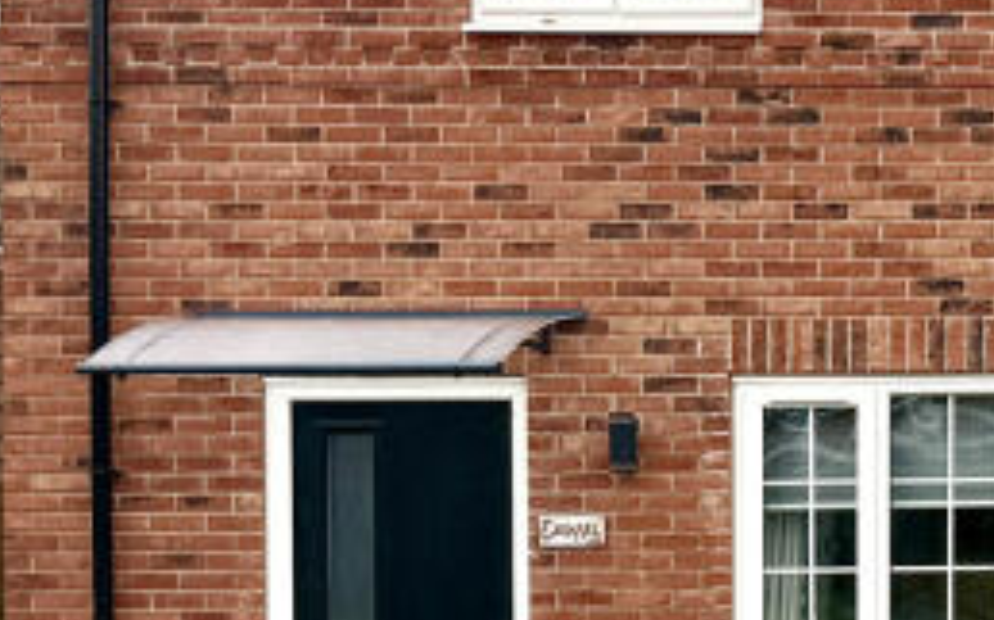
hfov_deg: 16.6
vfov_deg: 12.8
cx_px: 1872
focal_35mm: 101
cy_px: 4
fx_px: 2735
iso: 80
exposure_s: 1/979
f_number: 1.78
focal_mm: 6.76
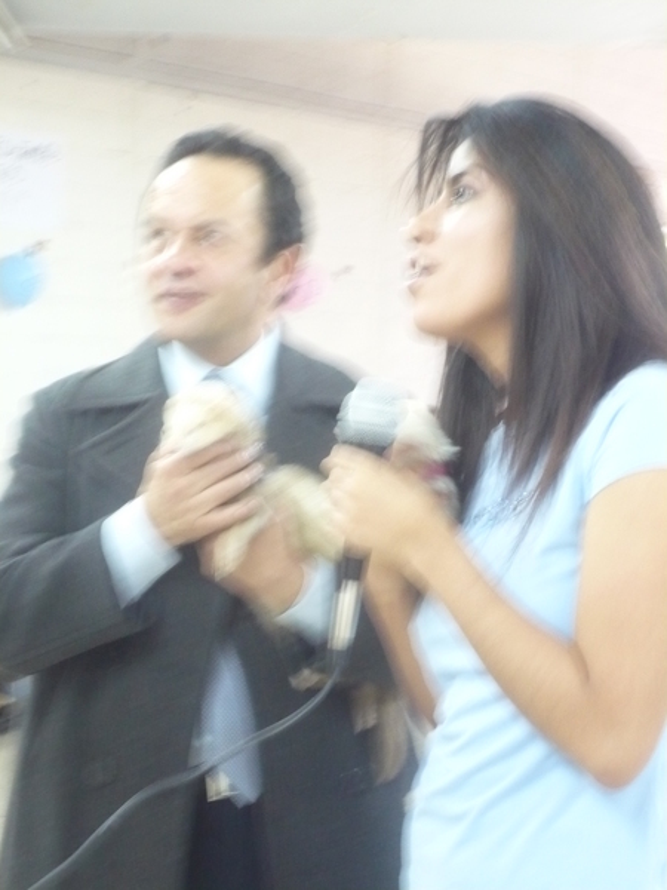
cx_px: 334
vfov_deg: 27.8
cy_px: 445
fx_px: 1798
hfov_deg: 21.0
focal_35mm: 70
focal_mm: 11.5
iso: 400
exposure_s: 1/4
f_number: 4
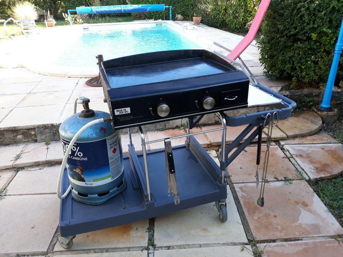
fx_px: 268
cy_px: 128
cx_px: 172
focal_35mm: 27
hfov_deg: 65.3
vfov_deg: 51.4
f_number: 1.7
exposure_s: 1/114
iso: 40
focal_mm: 3.71
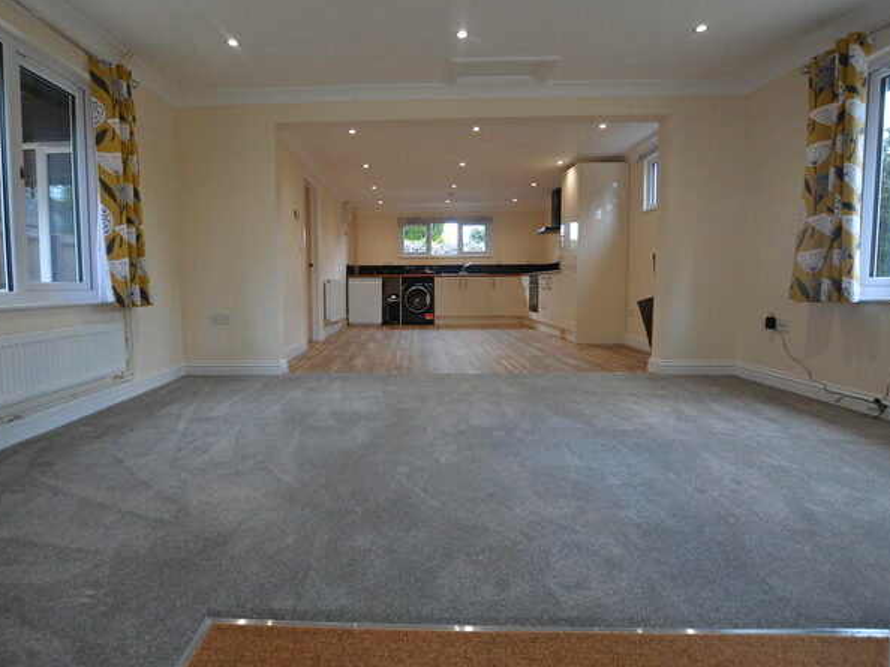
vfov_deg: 74.7
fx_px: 437
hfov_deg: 90.5
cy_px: 321
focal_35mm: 17
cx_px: 382
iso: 400
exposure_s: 1/100
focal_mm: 10
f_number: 5
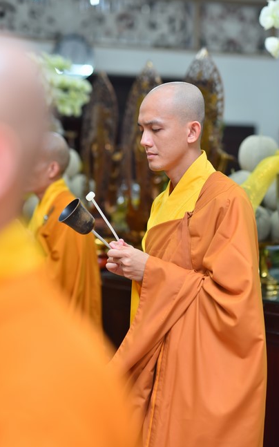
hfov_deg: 15.0
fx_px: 1059
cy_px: 223
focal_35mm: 87
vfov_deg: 23.8
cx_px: 136
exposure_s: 1/125
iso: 500
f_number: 2.8
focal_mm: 85
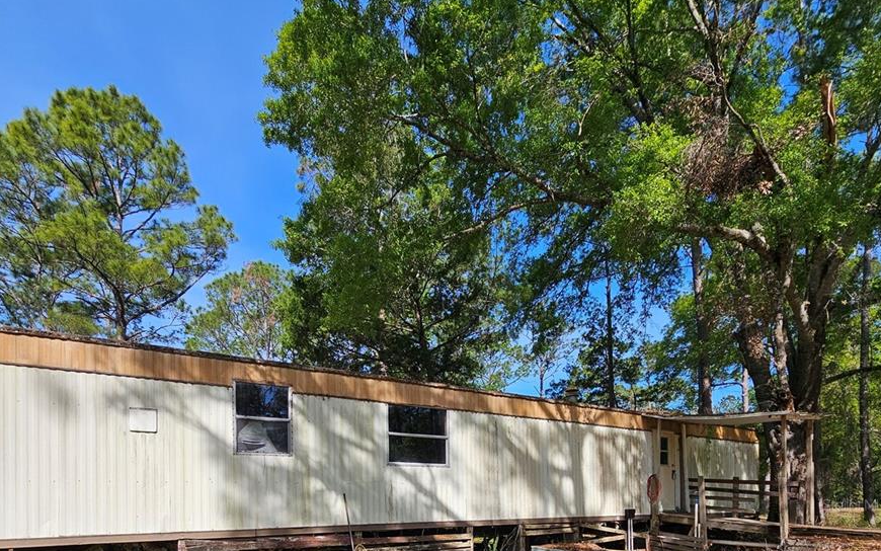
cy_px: 504
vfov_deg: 53.7
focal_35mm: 19
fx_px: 456
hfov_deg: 88.0
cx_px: 438
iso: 50
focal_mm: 2.2
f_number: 2.2
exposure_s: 1/1751
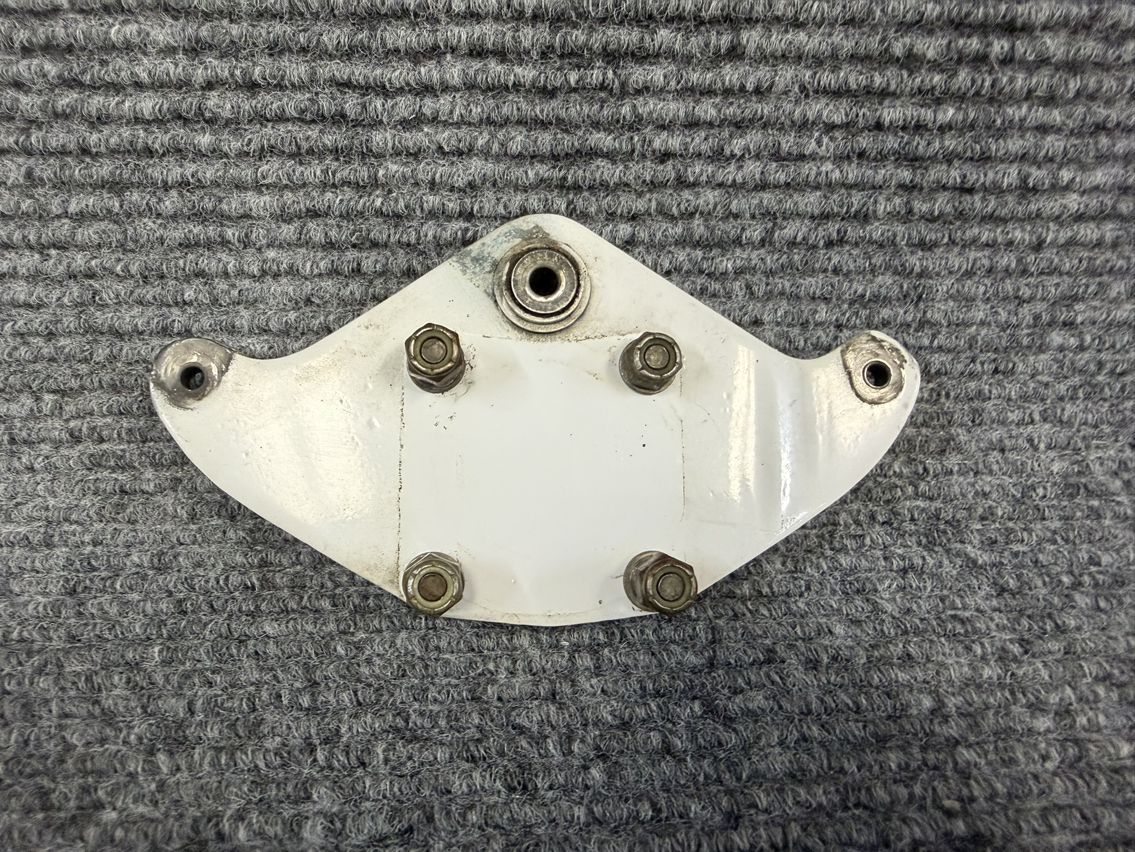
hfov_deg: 71.6
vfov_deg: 56.8
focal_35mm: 24
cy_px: 426
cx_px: 568
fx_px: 787
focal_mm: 2.22
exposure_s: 1/120
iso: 320
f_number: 2.2
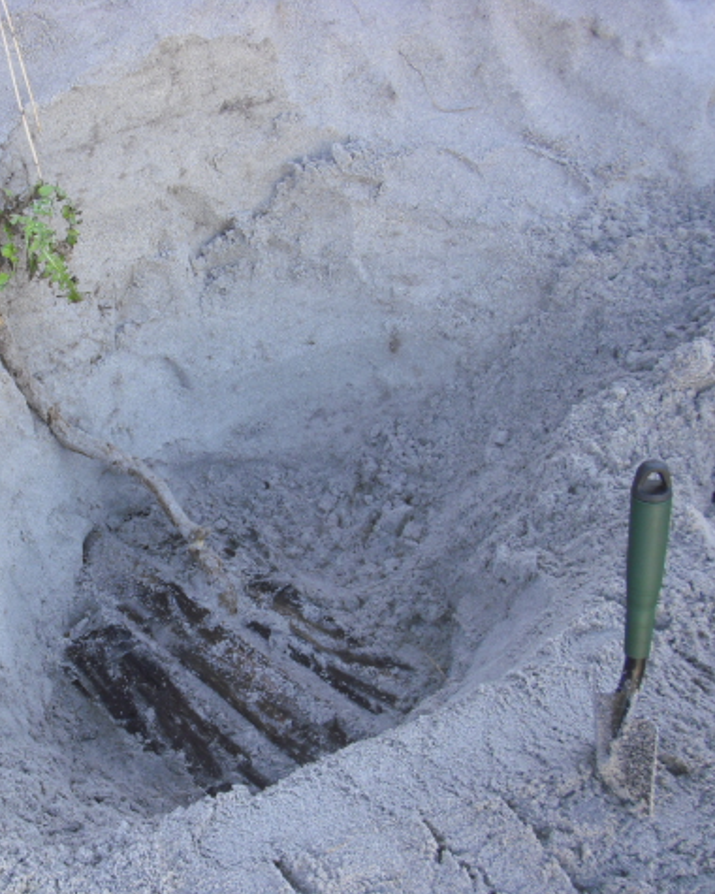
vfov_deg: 37.3
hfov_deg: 29.8
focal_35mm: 50
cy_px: 448
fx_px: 1323
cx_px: 181
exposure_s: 1/160
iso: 100
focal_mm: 6.2
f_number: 2.8
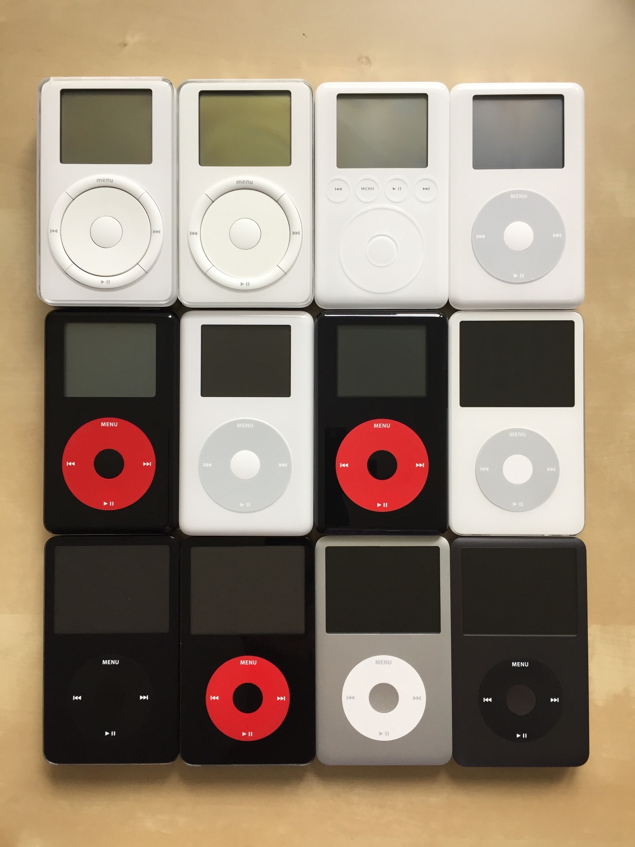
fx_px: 709
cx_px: 318
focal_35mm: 29
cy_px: 424
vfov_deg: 61.7
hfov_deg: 48.2
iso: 32
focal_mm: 4.15
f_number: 2.2
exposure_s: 1/33
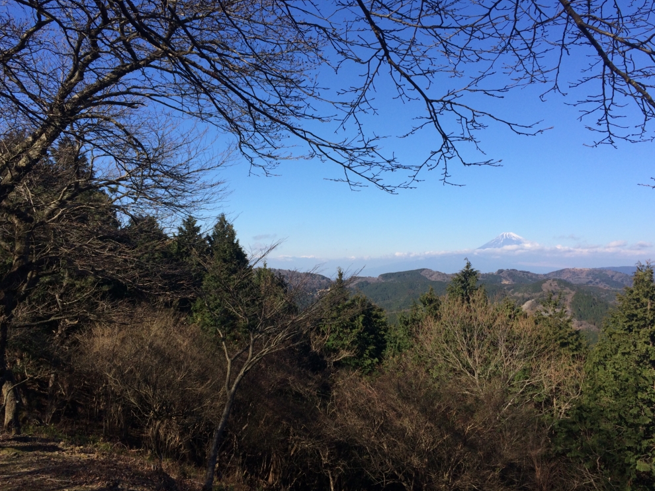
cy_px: 243
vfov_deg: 46.8
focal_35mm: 30
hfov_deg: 60.0
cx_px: 326
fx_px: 568
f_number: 2.2
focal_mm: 4.15
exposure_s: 1/1953
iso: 32
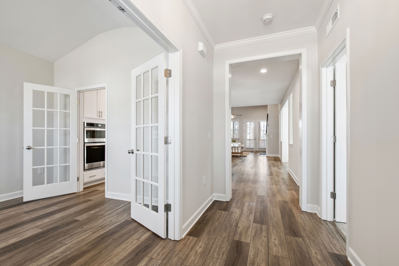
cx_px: 200
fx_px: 166
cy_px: 133
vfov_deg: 77.3
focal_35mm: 15
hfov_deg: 100.4
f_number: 8
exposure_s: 1/2
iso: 100
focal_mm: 10
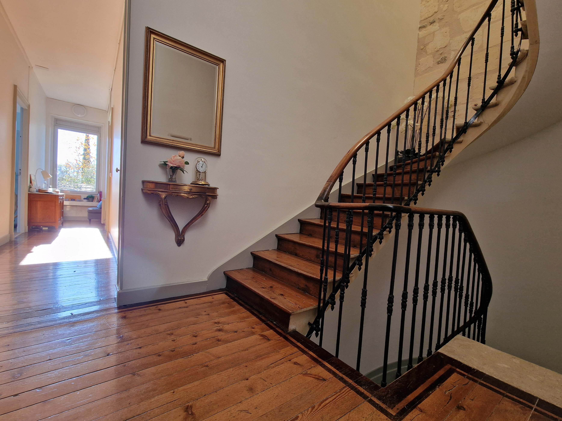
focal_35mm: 13
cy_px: 210
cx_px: 281
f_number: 2.2
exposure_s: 1/50
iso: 80
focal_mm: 2.2
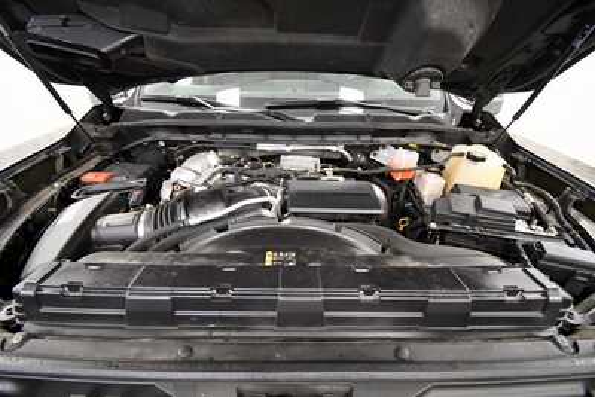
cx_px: 298
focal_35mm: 15
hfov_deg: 100.4
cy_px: 198
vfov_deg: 77.4
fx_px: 248
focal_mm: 10
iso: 3200
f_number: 4.5
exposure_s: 1/125
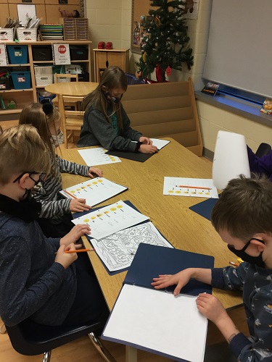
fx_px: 325
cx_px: 136
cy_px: 181
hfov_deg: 45.4
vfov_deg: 58.4
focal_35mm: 31
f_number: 2.4
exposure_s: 1/30
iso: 50
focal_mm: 3.3
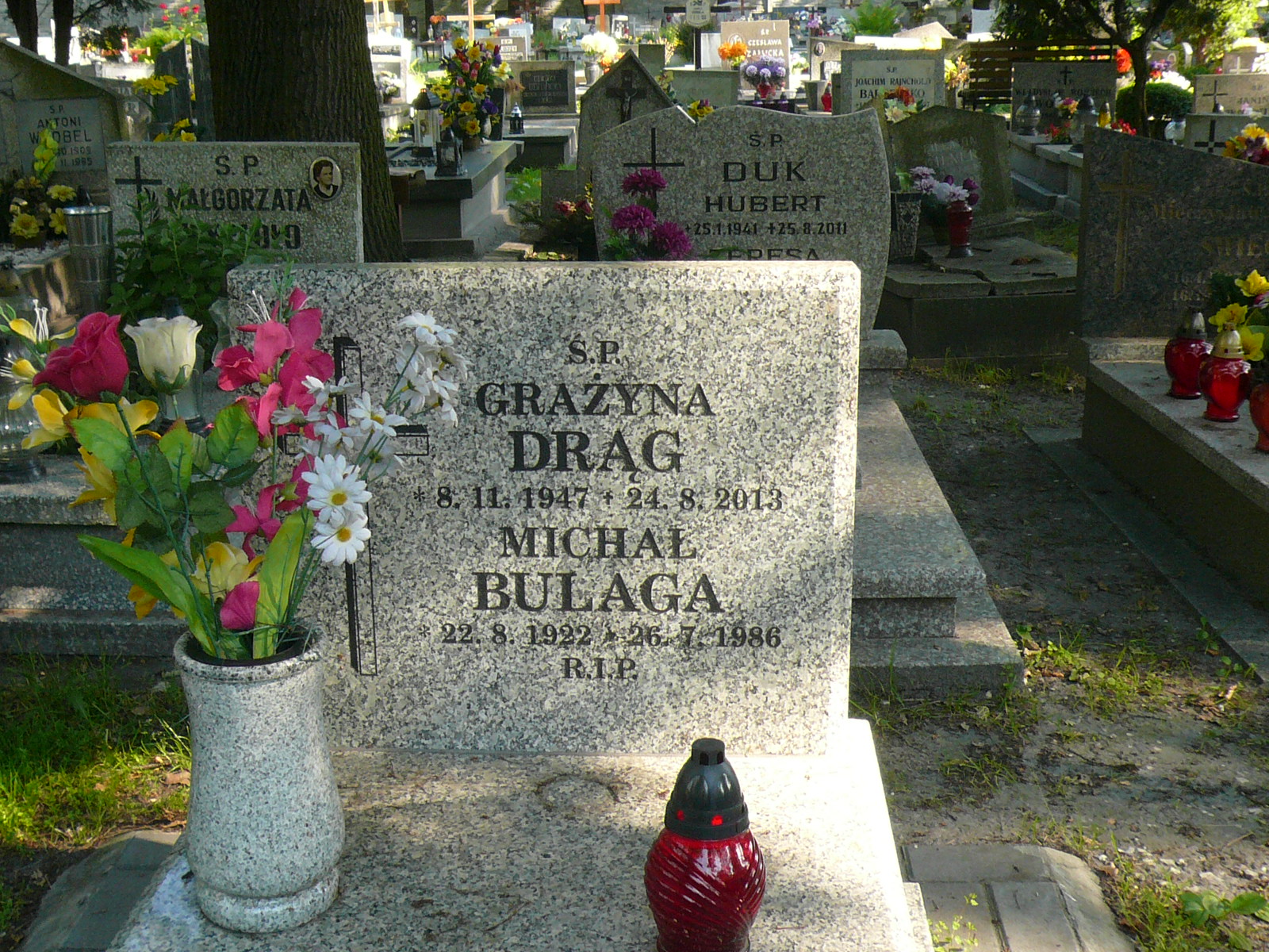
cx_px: 634
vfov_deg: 32.9
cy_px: 476
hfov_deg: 42.9
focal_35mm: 44
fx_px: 1613
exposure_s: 1/100
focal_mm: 4.7
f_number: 2.8
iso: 100
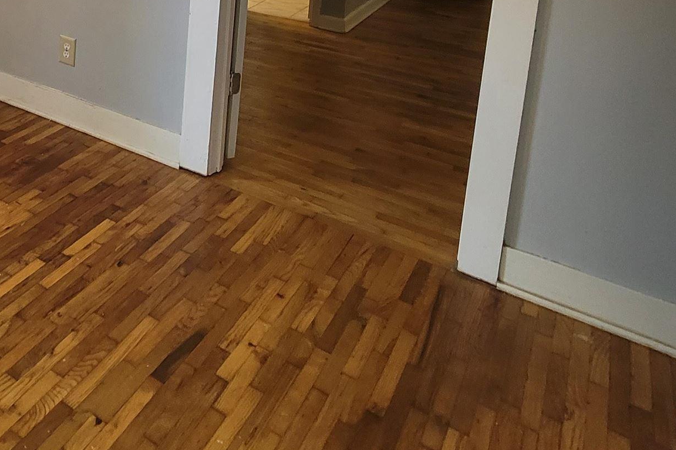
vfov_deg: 32.3
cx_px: -46
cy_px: -87
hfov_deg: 44.4
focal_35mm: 34
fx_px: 638
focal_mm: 2.2
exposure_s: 1/60
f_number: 2.2
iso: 200
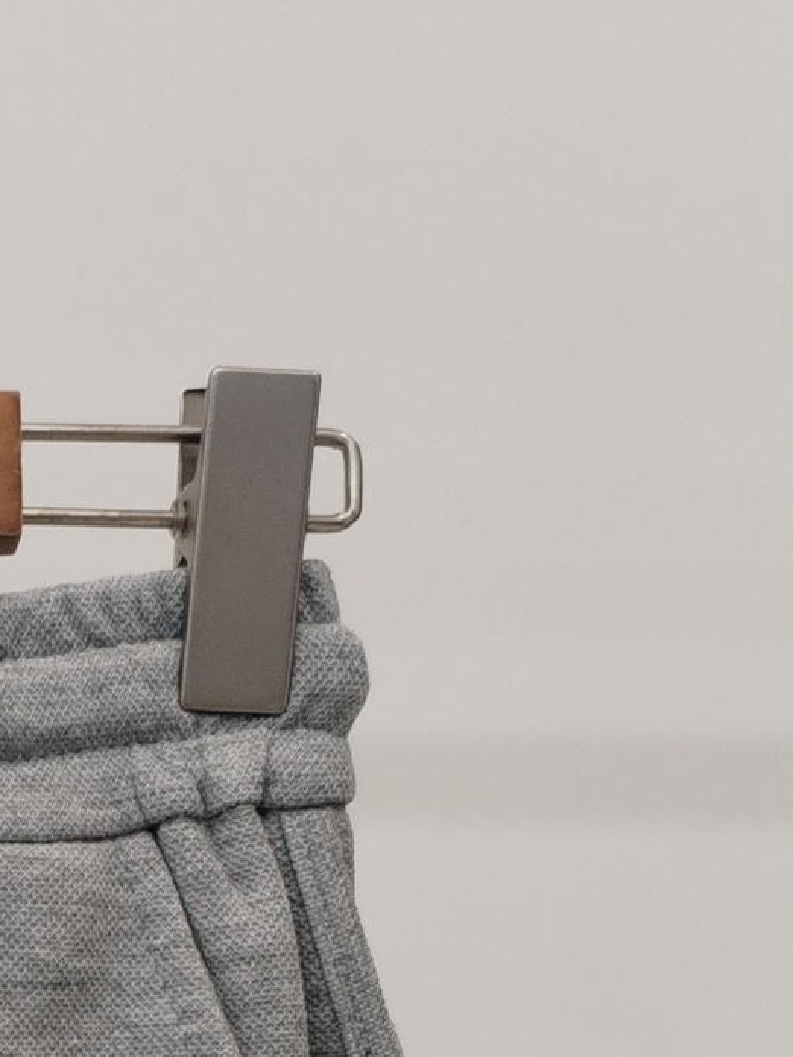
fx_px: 3054
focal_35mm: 100
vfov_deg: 18.3
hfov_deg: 13.8
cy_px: 1384
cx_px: -450
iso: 316
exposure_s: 1/60
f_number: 1.8
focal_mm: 4.75
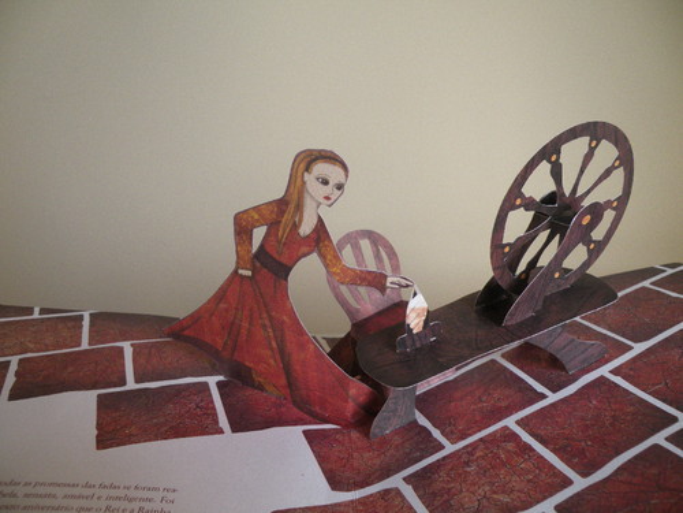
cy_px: 256
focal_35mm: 27
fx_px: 533
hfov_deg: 65.3
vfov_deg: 51.4
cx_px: 342
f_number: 2.8
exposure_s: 1/61
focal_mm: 4.7
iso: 217
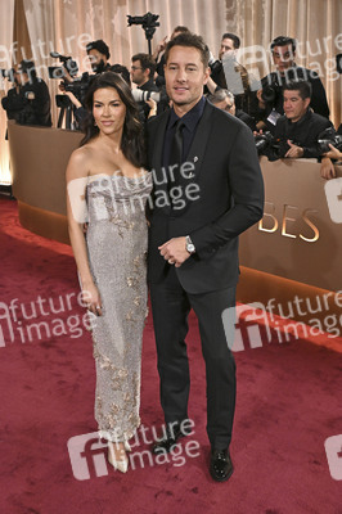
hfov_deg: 37.8
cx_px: 171
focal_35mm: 35
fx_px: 500
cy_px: 257
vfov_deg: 54.5
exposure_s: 1/320
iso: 2500
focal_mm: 35
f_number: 5.6
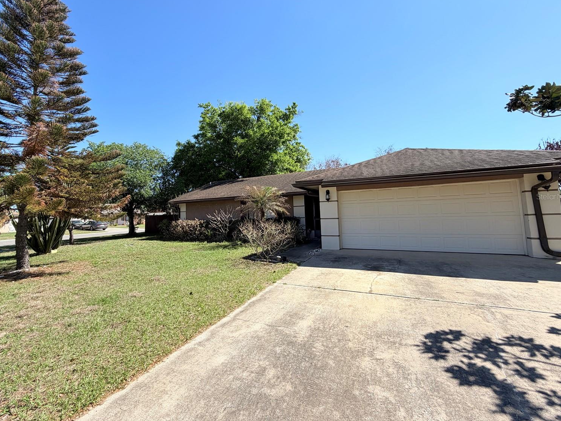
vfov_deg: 81.6
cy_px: 196
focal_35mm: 15
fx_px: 243
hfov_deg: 98.1
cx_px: 271
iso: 25
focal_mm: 2.22
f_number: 2.2
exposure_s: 1/770
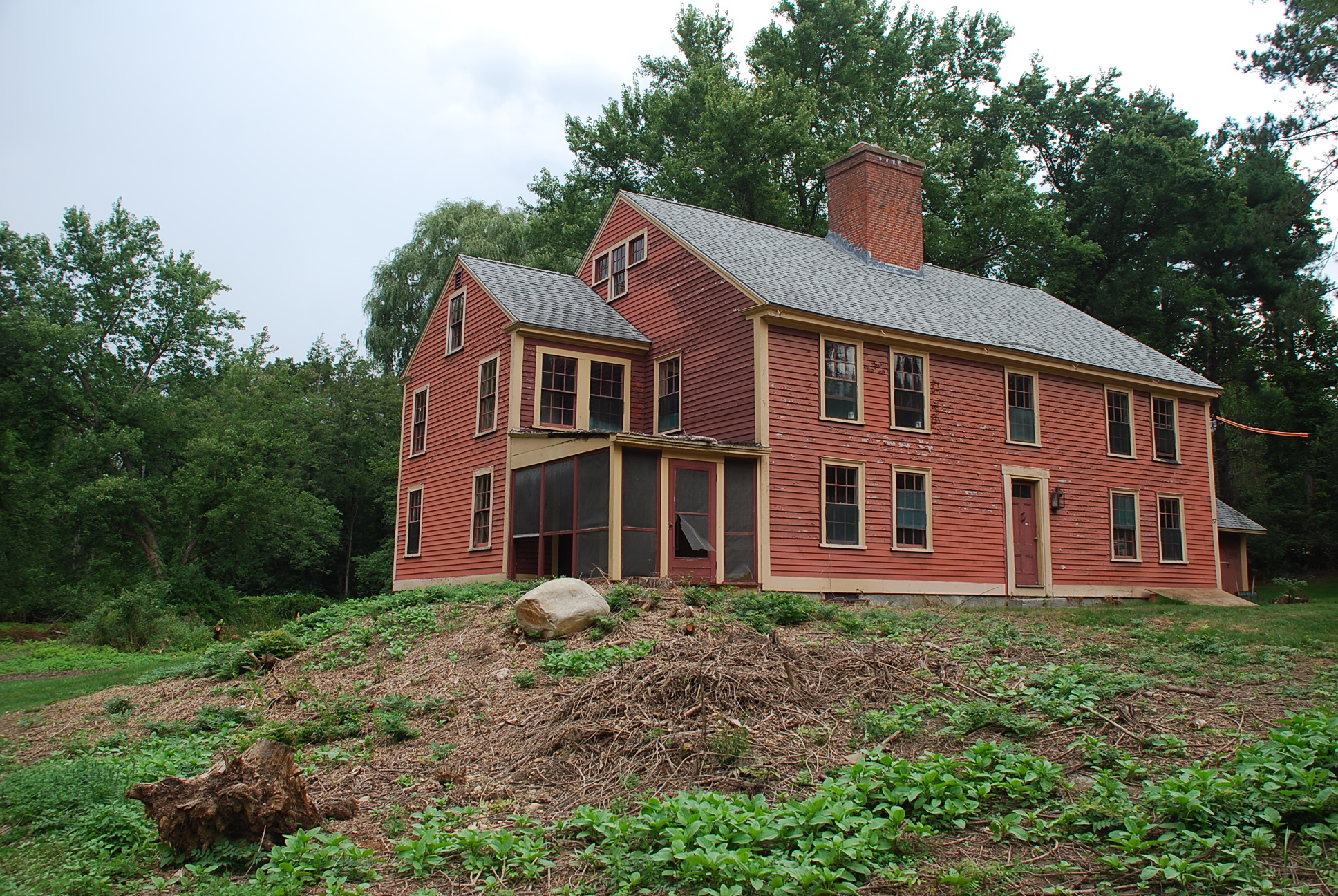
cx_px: 669
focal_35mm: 30
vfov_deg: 43.7
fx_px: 1116
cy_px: 448
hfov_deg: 61.9
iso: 100
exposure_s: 1/125
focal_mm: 20
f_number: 5.6
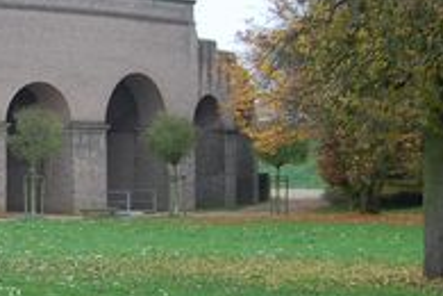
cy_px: 113
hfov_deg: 16.1
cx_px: -193
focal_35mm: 118
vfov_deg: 11.6
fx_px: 1452
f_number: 8
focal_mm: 24
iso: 400
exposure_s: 1/80
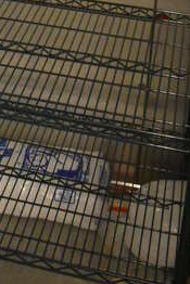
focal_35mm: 94
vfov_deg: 18.9
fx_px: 743
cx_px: -48
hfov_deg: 14.1
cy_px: -148
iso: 6400
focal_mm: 18
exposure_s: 1/125
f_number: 3.5
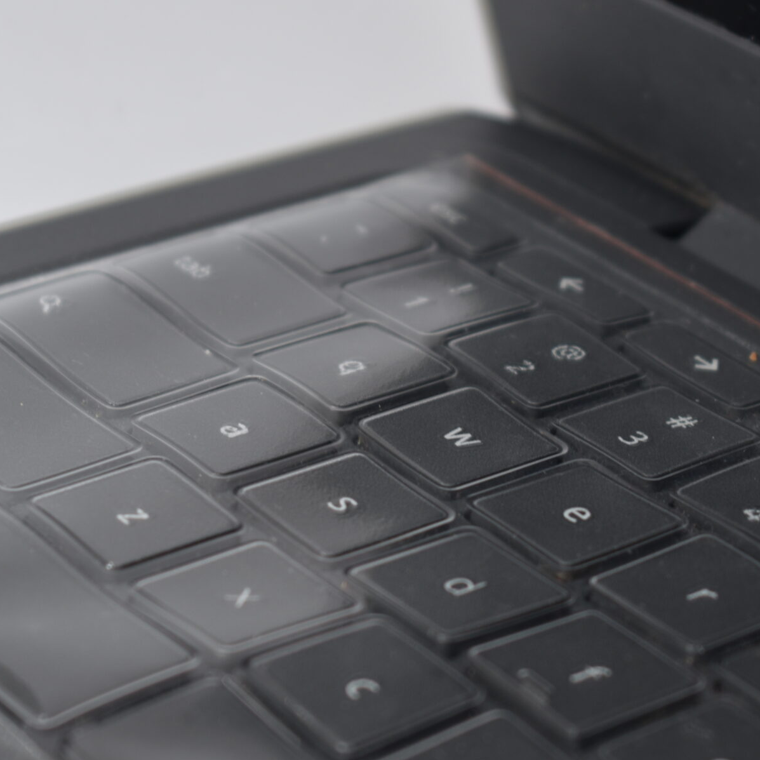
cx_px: 378
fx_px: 3724
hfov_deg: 11.7
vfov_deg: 11.7
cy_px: 405
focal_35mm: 150
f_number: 5.6
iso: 100
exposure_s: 1/80
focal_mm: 55
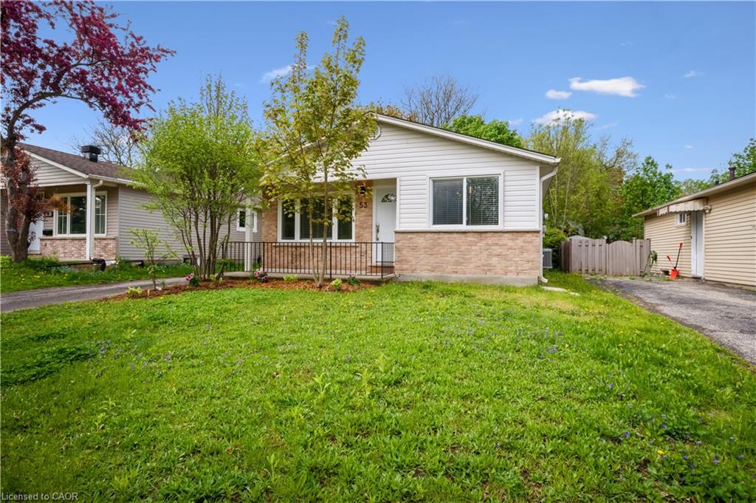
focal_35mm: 18
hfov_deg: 88.5
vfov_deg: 65.9
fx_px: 388
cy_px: 252
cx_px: 378
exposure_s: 1/100
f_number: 18
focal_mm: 18.5
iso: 250
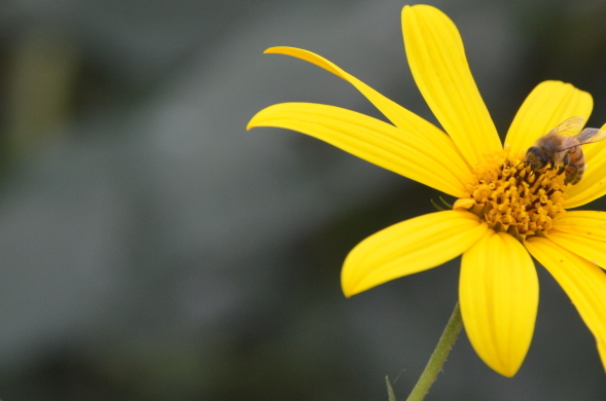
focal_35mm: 522
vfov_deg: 2.6
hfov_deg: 4.0
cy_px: 107
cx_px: 476
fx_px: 8768
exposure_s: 1/800
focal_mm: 200
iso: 800
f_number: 7.1
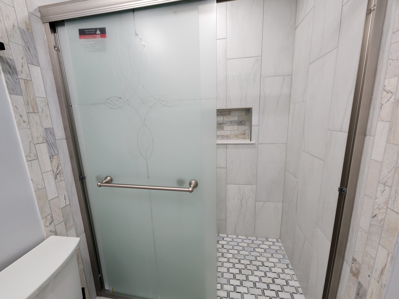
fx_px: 150
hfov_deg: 106.2
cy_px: 150
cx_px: 200
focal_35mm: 13
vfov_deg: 89.9
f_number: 2.2
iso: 125
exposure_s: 1/60
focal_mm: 2.2
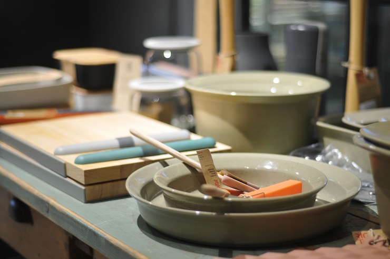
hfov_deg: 27.0
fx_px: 811
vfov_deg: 18.1
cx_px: 195
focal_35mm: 75
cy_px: 130
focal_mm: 50
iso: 200
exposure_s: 1/125
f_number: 2
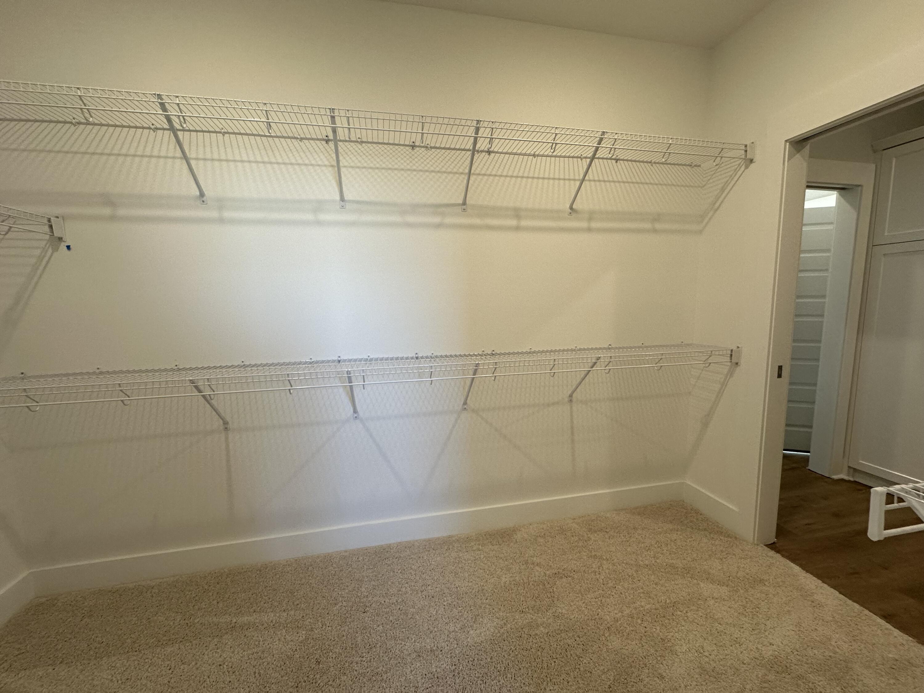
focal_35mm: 14
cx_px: 462
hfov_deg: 102.1
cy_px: 346
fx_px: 374
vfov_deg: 85.7
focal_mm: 2.22
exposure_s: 1/120
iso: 160
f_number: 2.2
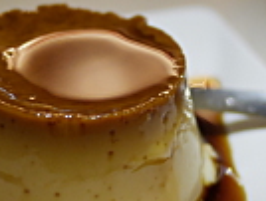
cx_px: 156
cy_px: 59
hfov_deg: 13.2
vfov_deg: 10.0
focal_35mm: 149
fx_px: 1147
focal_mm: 20
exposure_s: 1/640
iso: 800
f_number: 1.8
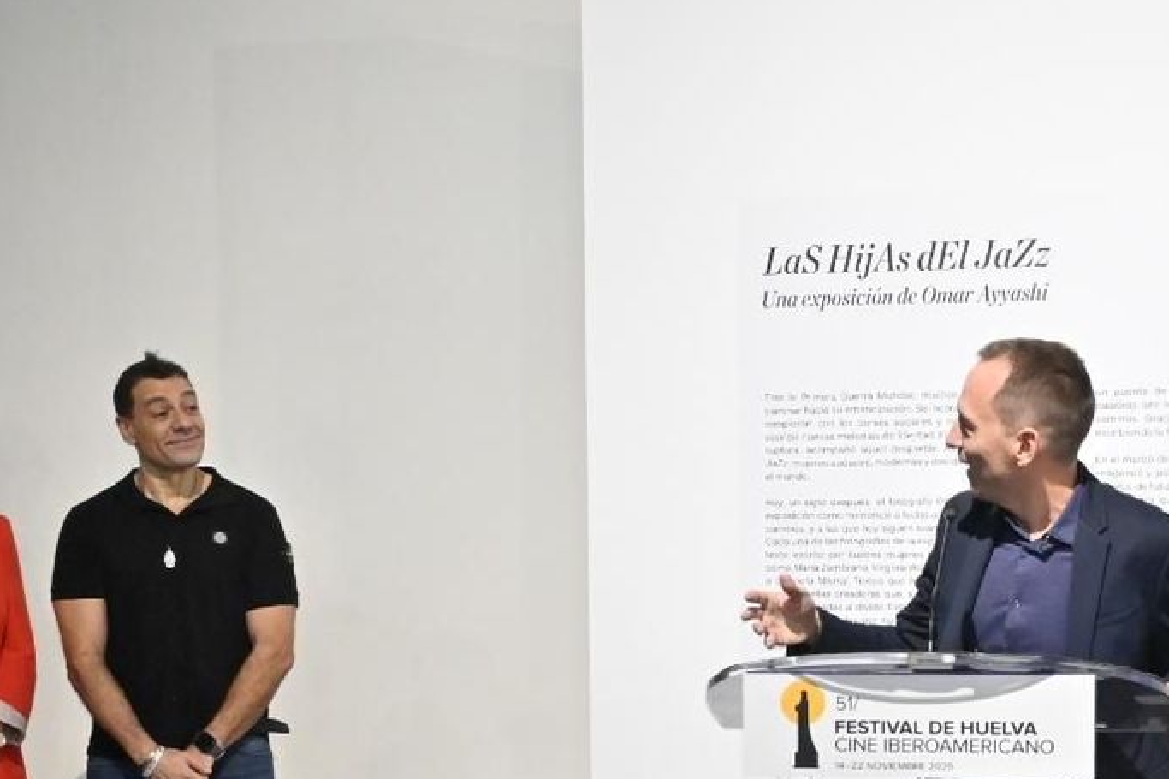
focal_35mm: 76
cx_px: 707
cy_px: 740
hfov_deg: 26.7
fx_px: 2454
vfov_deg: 17.7
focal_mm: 21.5
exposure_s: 1/160
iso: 3200
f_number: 4.5
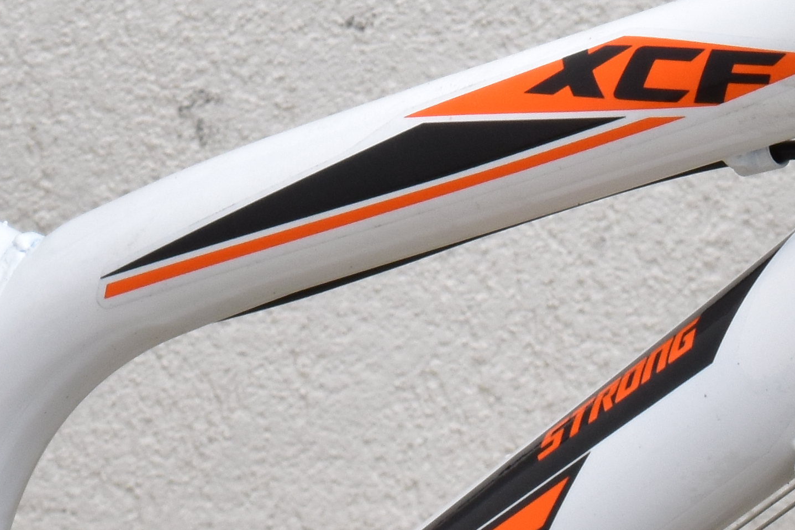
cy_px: -463
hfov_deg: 6.0
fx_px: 7597
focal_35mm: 344
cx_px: 456
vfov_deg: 4.0
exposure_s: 1/20
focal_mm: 55
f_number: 20
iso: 400
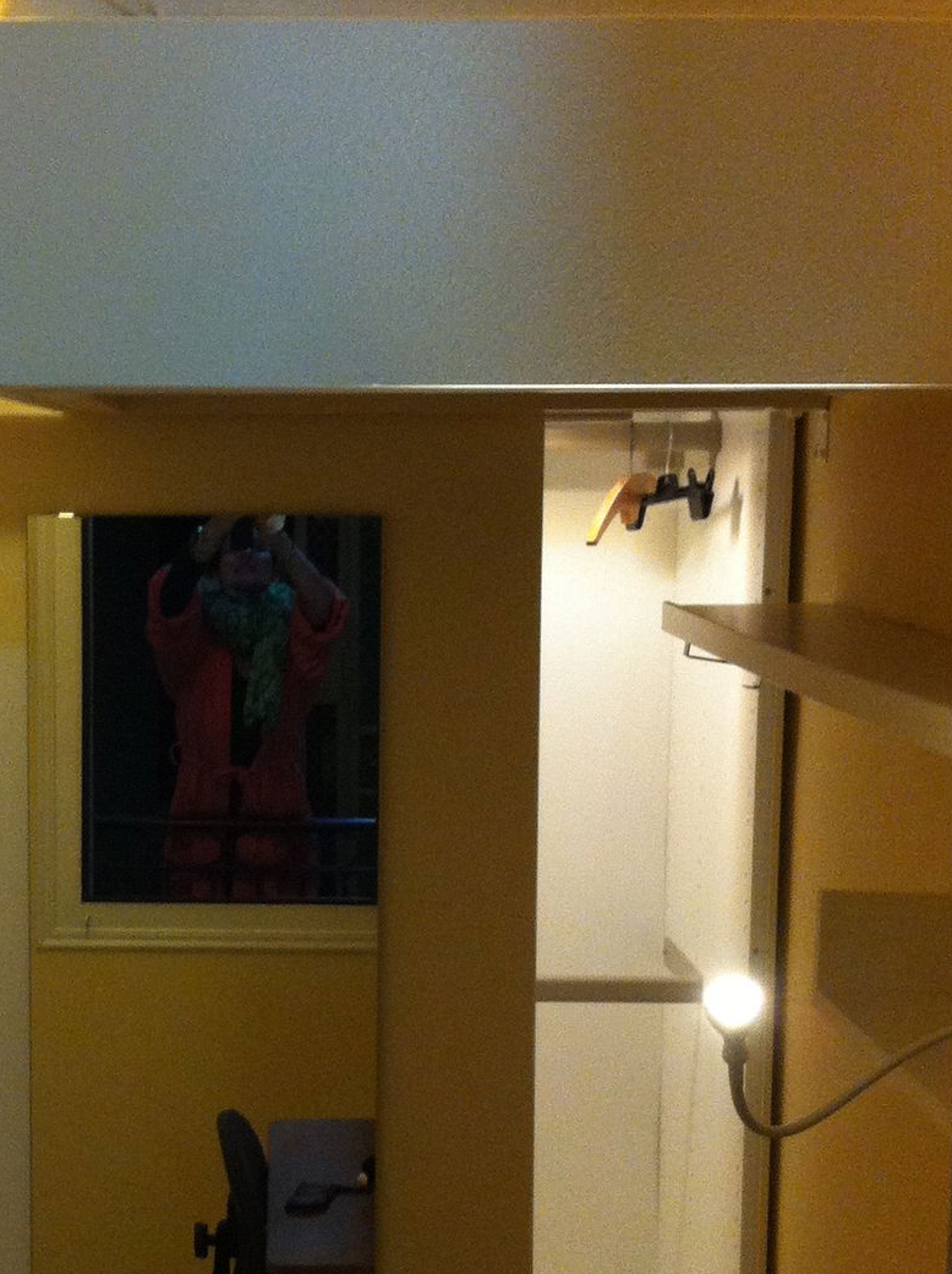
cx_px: 163
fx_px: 2646
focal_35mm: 72
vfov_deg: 27.0
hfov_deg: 20.1
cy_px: 760
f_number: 2.8
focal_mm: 3.85
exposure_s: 1/15
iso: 200
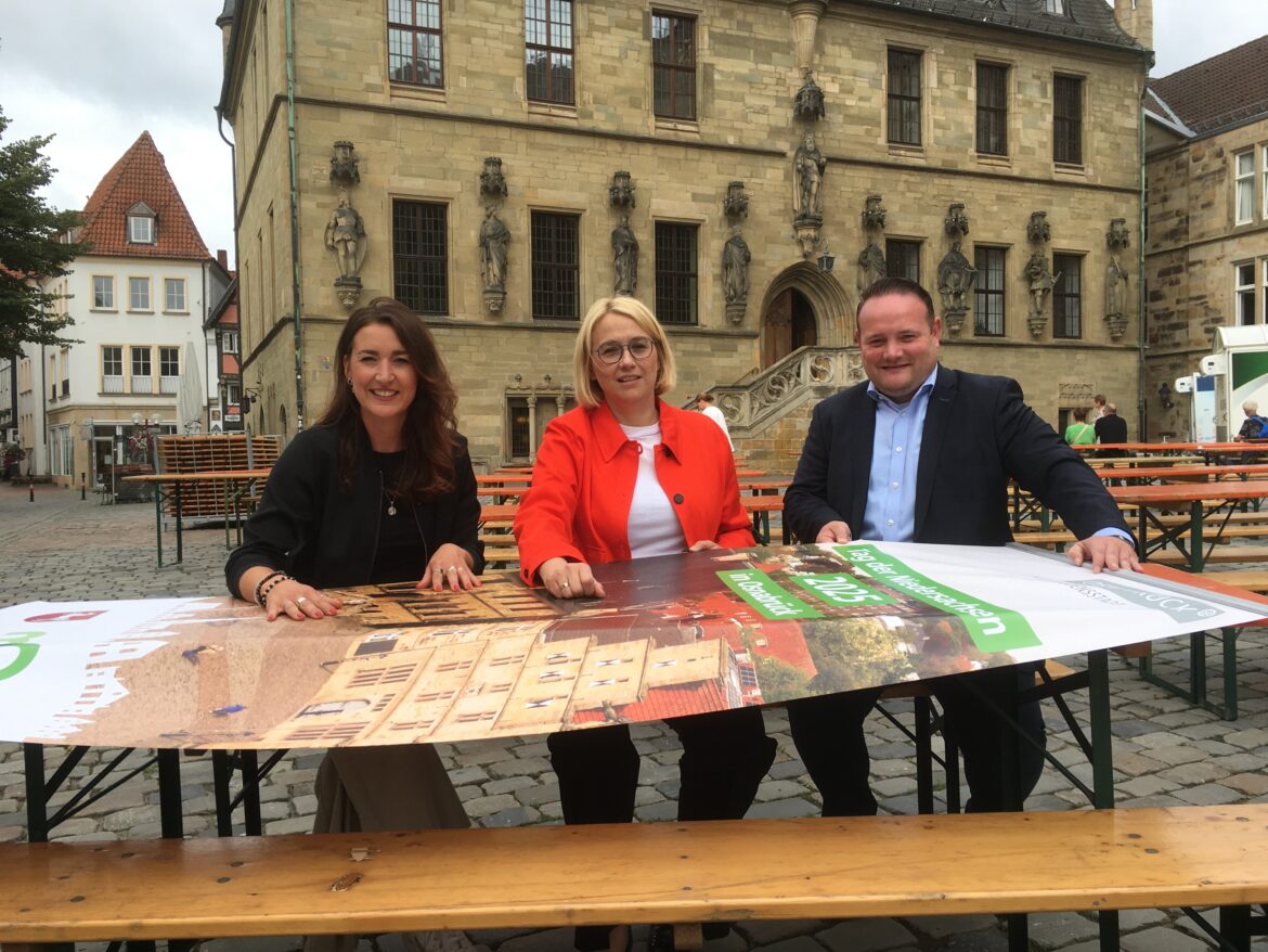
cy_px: 476
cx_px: 634
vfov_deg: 48.2
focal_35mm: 29
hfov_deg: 61.6
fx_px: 1063
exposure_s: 1/657
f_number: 2.2
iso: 25
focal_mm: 4.15
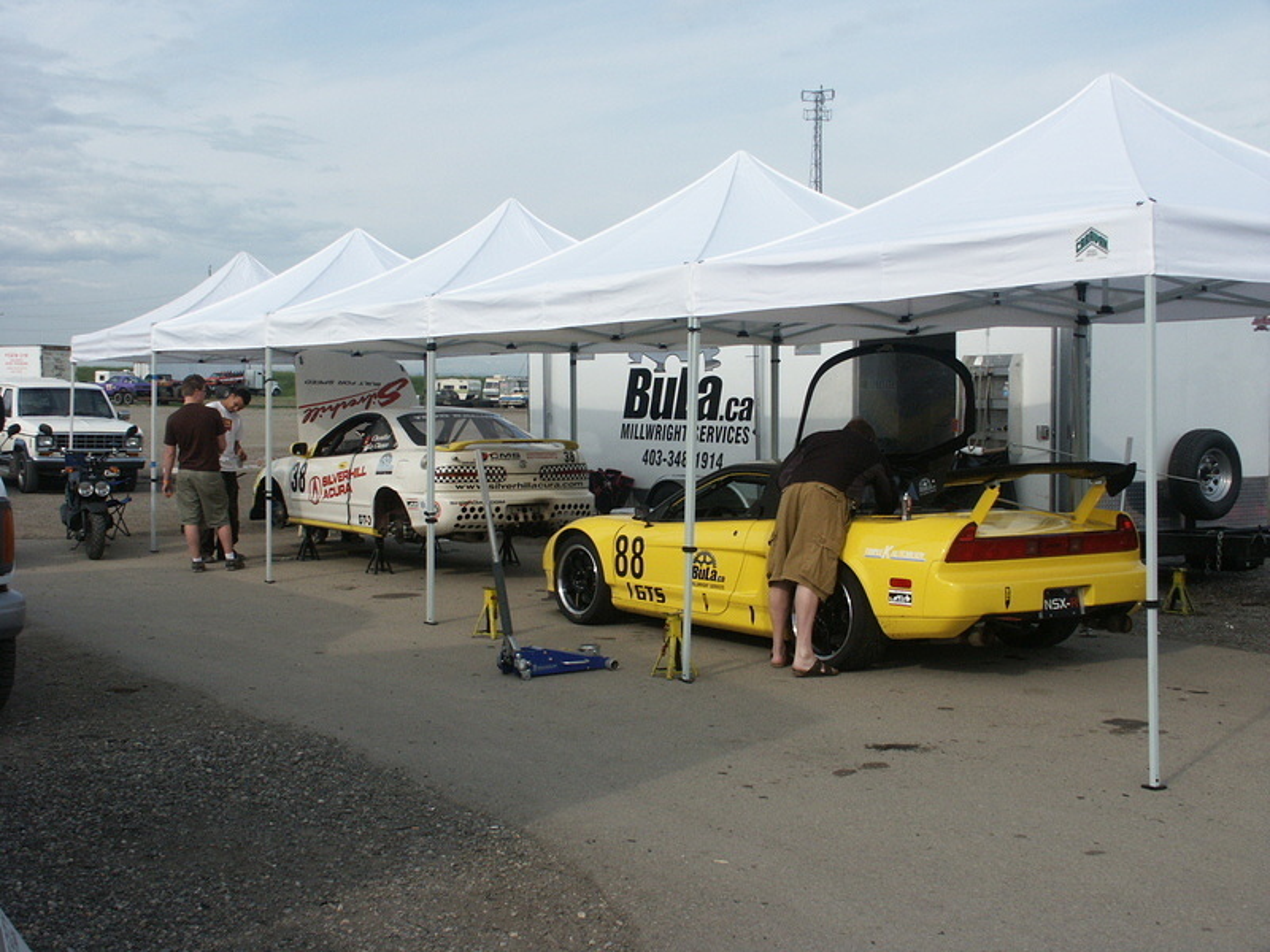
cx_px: 635
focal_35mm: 49
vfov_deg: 29.7
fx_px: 1798
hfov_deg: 38.9
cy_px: 476
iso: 100
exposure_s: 1/350
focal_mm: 12.74
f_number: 8
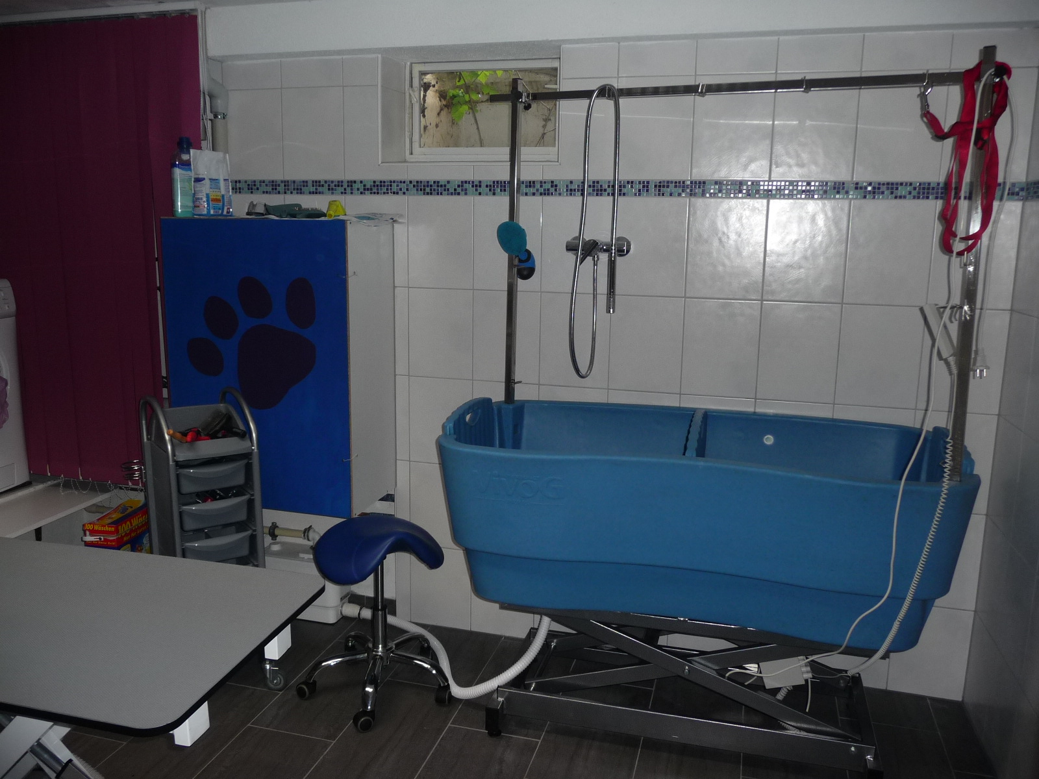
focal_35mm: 28
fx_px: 840
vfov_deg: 49.7
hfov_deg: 63.4
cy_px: 390
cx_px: 520
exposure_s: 1/30
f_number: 3.3
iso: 125
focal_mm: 4.7
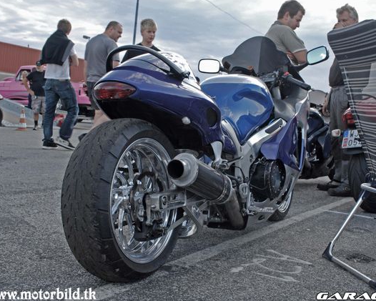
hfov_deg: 38.7
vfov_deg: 31.5
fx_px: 534
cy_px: 150
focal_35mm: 48
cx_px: 210
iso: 200
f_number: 8
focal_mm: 28
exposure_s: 1/60
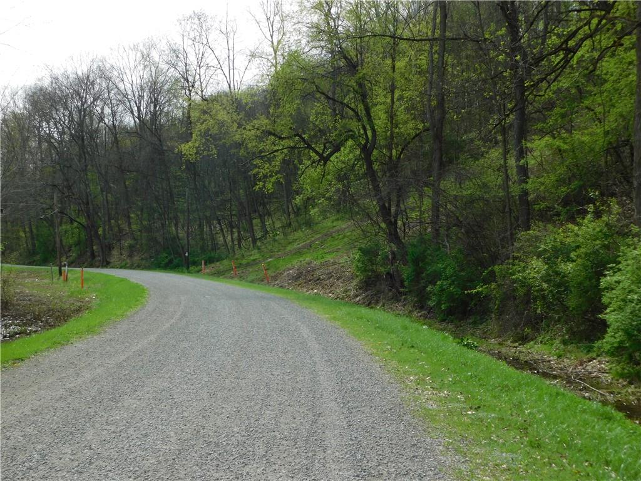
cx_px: 320
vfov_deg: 32.2
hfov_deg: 42.1
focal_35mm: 45
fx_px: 833
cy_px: 240
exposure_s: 1/800
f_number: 3.7
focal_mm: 8
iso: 125
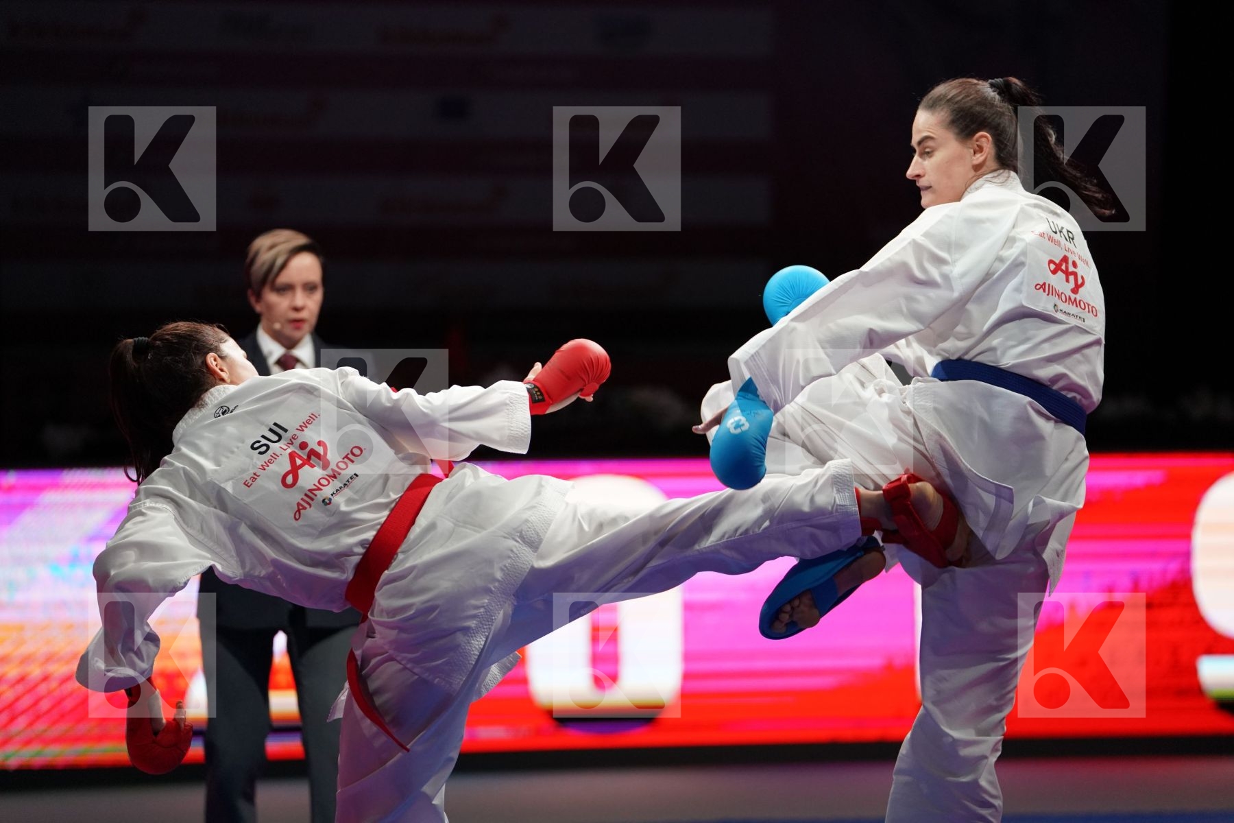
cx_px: 617
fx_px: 5450
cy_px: 412
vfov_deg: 8.6
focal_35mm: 159
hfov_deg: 12.9
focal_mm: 159
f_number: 2.8
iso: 3200
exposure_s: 1/1000
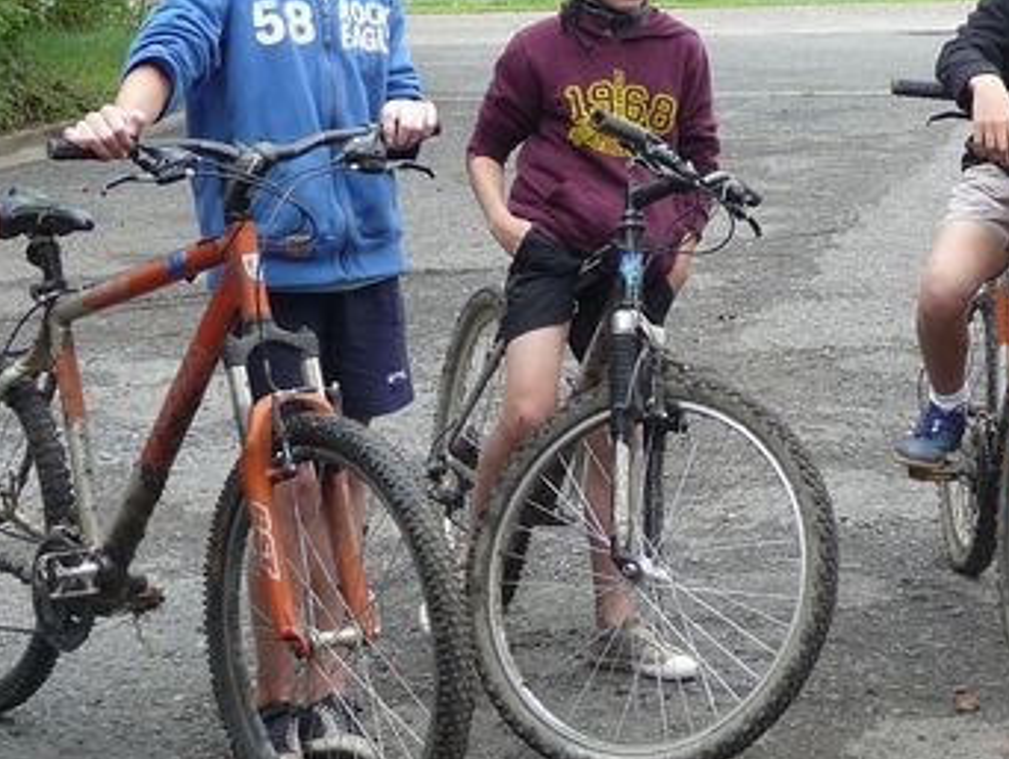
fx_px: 3325
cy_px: 157
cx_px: 932
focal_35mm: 114
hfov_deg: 17.0
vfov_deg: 13.0
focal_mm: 7.6
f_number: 4.1
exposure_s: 1/60
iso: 100
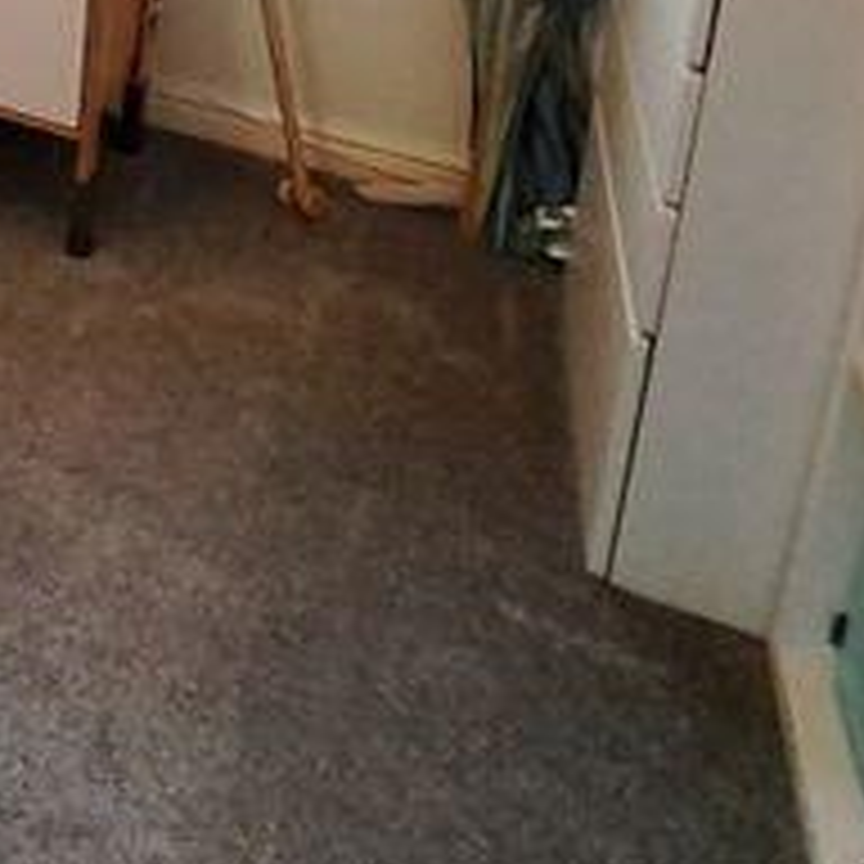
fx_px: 1355
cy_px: -346
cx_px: -486
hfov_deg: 25.2
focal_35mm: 48
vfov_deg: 27.4
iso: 80
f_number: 2.2
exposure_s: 1/50
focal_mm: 1.74
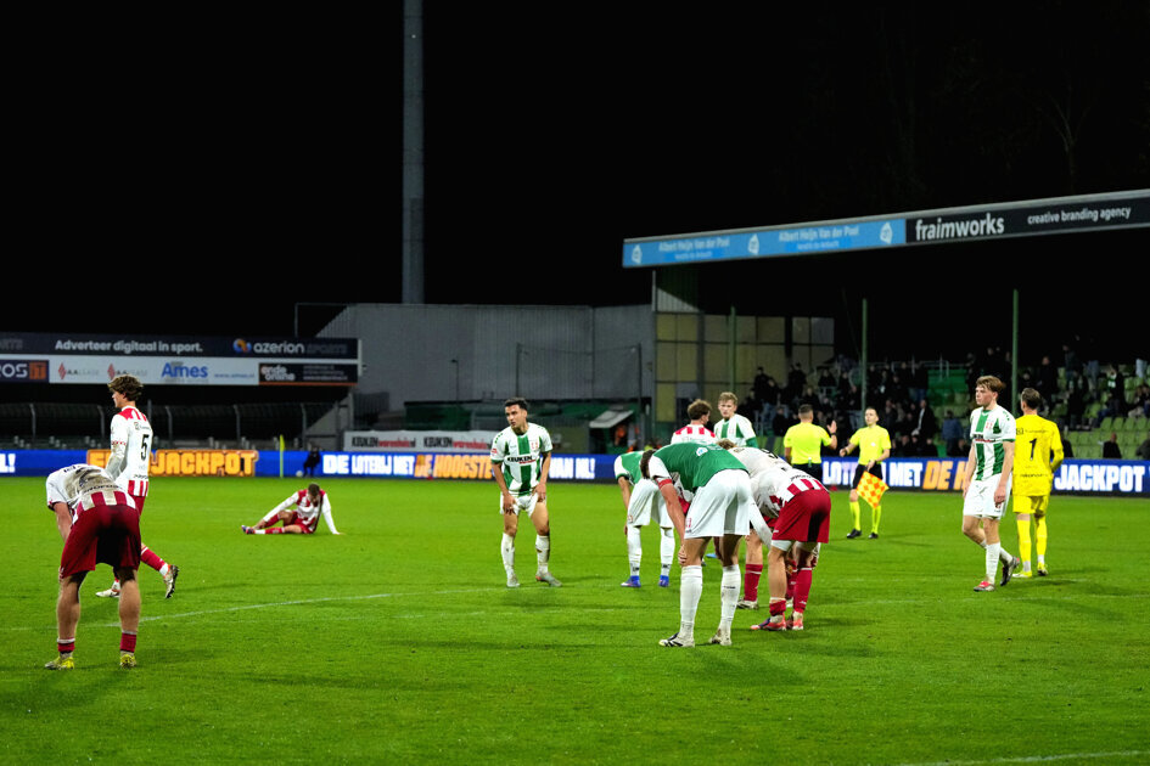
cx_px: 575
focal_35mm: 80
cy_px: 383
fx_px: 2555
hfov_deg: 25.4
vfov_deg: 17.1
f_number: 2.8
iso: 6400
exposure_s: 1/1600
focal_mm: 80
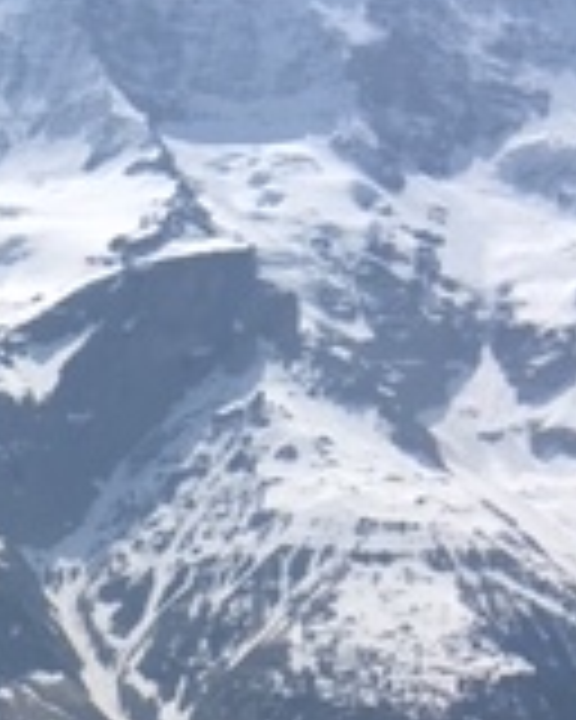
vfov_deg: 16.3
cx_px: -490
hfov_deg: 12.4
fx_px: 2408
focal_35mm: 113
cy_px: 882
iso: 25
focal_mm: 4.15
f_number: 2.2
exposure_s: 1/3663
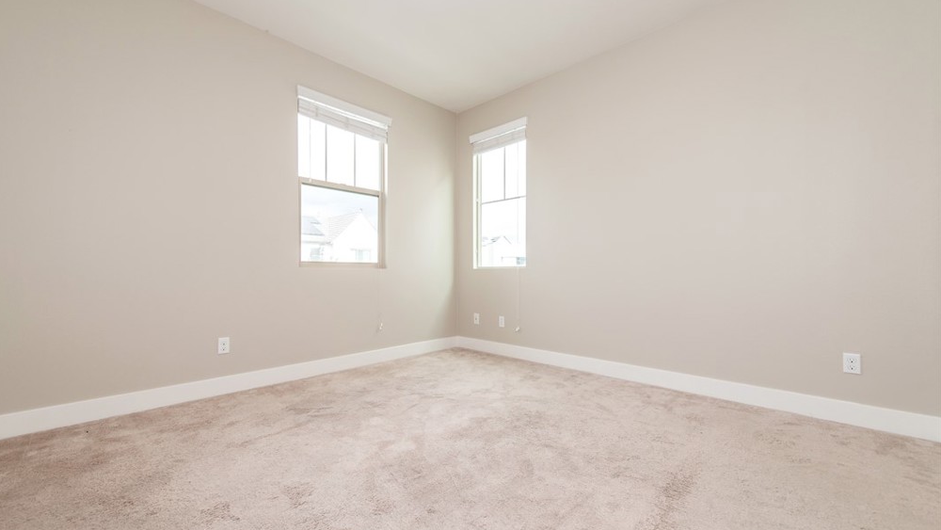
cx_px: 460
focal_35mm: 15
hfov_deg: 103.0
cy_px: 272
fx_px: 374
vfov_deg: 70.6
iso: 200
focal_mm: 14
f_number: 5.6
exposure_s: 1/125
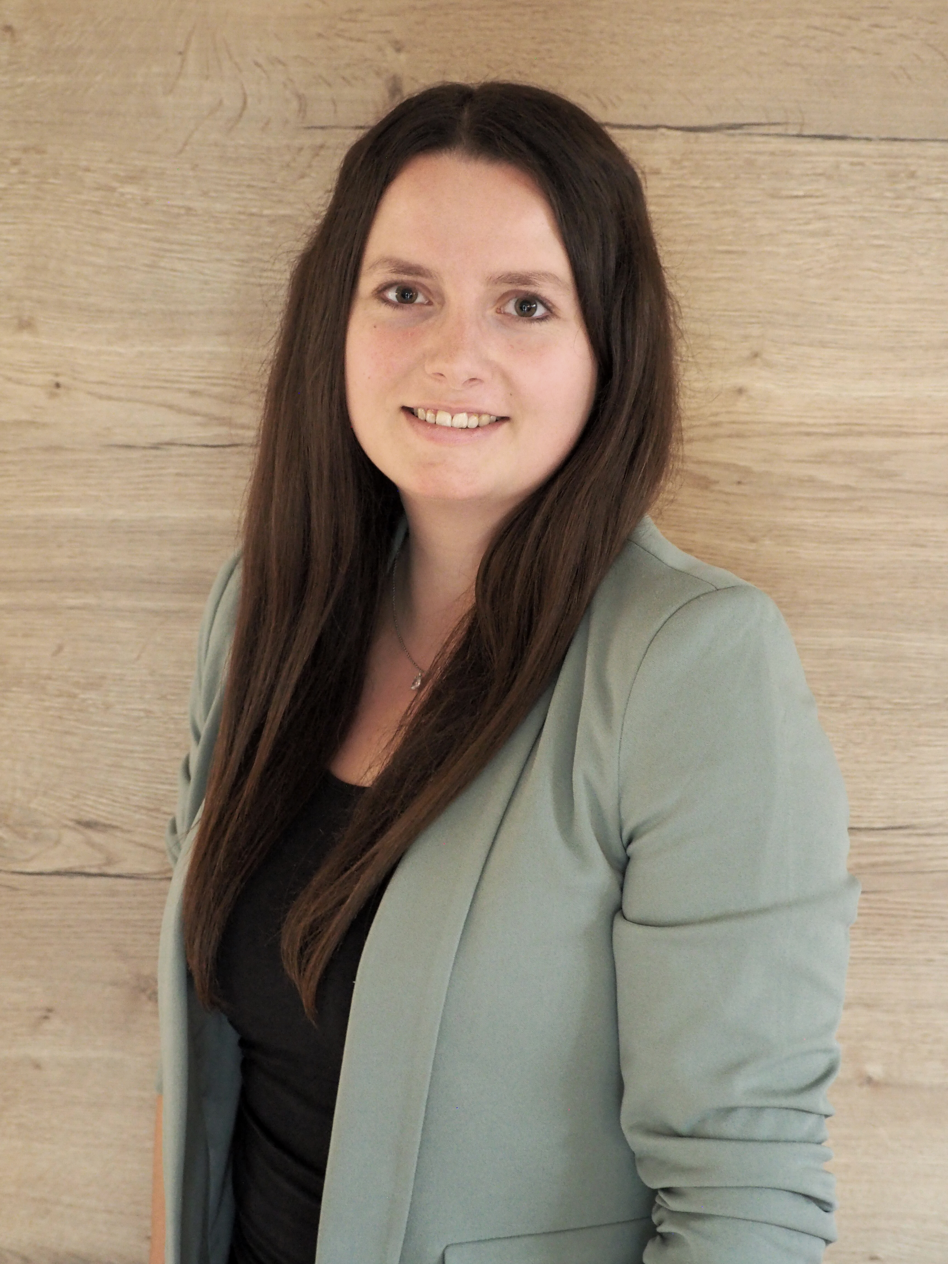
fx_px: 3286
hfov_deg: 16.4
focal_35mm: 90
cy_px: 632
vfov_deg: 21.8
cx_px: 474
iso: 2500
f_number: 4.1
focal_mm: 45
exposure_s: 1/15
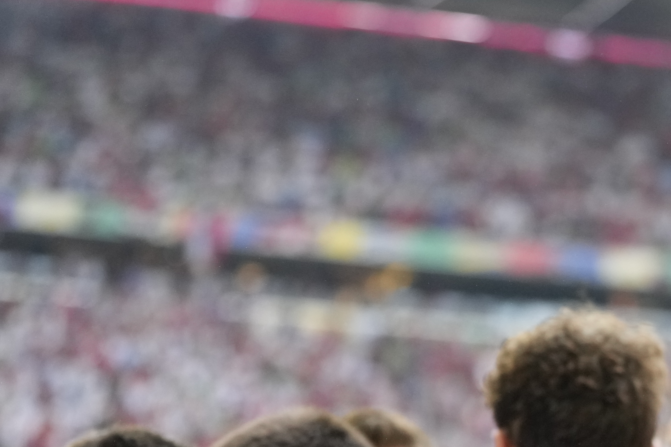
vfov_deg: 7.9
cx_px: 646
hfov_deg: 11.8
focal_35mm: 172
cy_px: 450
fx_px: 3206
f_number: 2.8
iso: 2500
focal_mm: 70
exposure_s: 1/2500
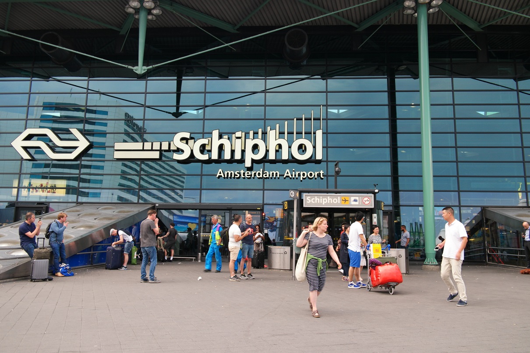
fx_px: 442
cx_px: 265
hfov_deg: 61.9
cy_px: 176
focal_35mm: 30
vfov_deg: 43.6
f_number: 5.6
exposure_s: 1/40
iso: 400
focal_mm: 20
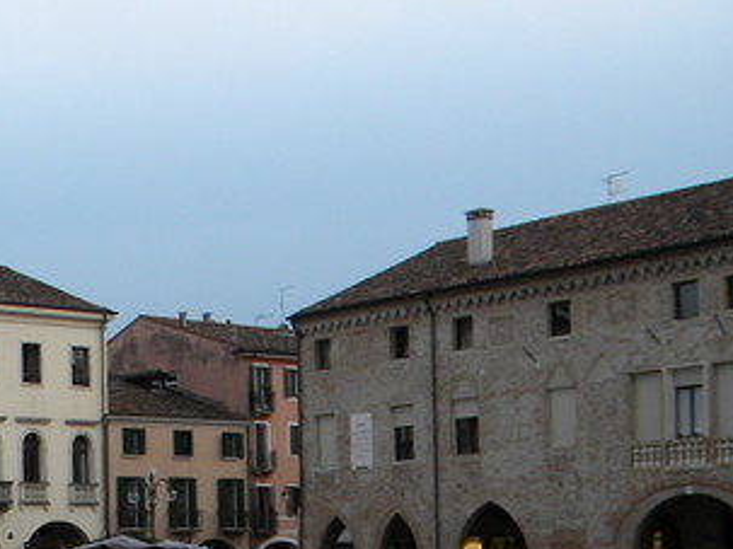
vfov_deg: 19.2
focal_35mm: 74
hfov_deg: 24.9
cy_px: 583
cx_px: -19
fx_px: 1566
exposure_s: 1/126
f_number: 3.5
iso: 80
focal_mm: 5
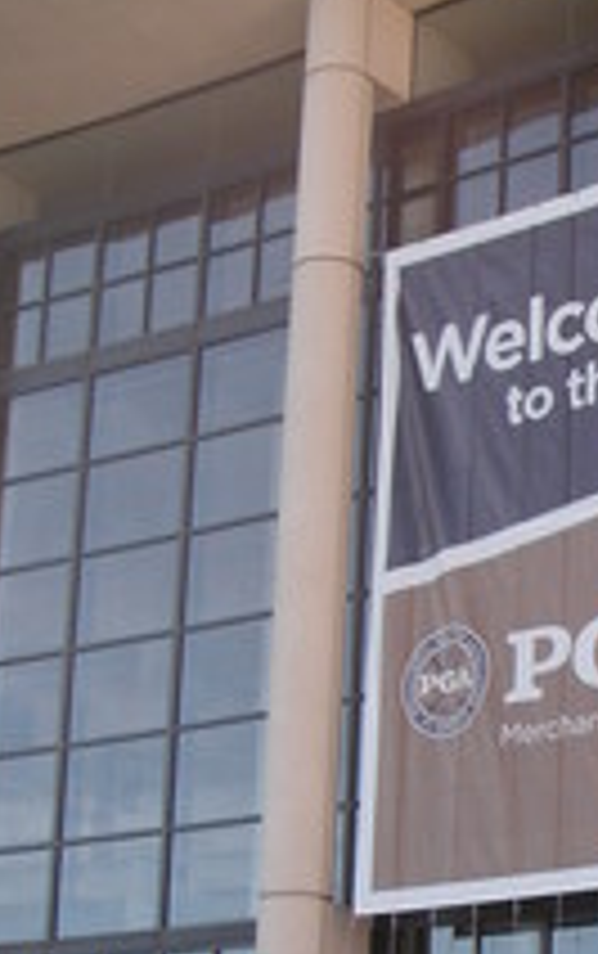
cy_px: 868
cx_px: 719
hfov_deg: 14.0
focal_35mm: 91
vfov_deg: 22.2
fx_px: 2366
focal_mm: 6.3
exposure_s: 1/180
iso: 50
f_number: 3.3
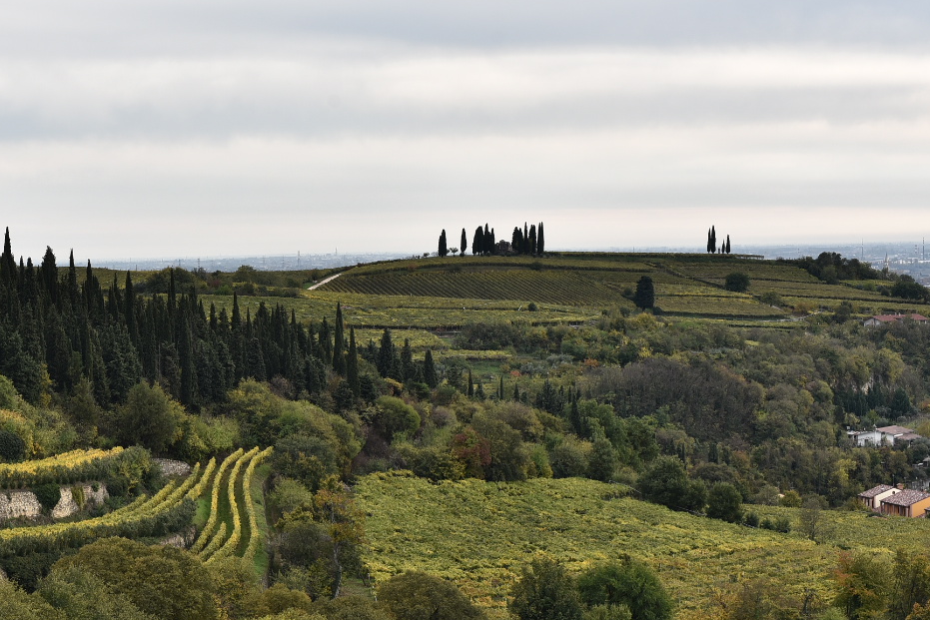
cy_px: 405
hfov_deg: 23.1
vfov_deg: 15.7
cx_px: 226
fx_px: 2248
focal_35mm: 87
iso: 100
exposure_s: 1/80
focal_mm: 50
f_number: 10
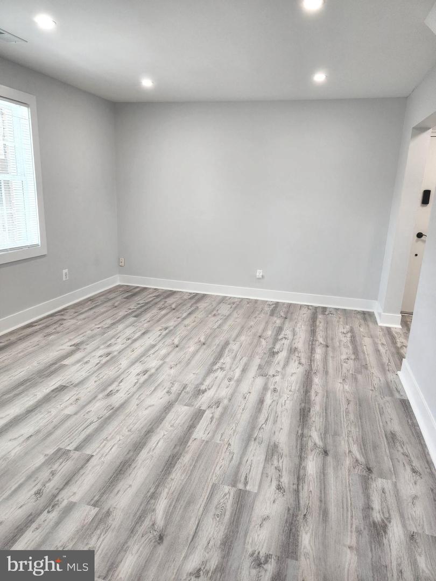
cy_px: 290
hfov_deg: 58.9
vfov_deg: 73.9
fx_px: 386
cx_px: 218
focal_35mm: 23
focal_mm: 5.4
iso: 64
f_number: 1.8
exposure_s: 1/120
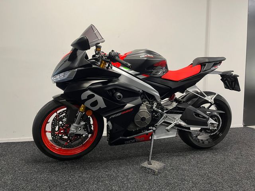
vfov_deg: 53.1
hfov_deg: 67.3
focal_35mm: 26
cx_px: 128
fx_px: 192
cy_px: 96
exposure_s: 1/50
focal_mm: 5.1
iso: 100
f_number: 1.6
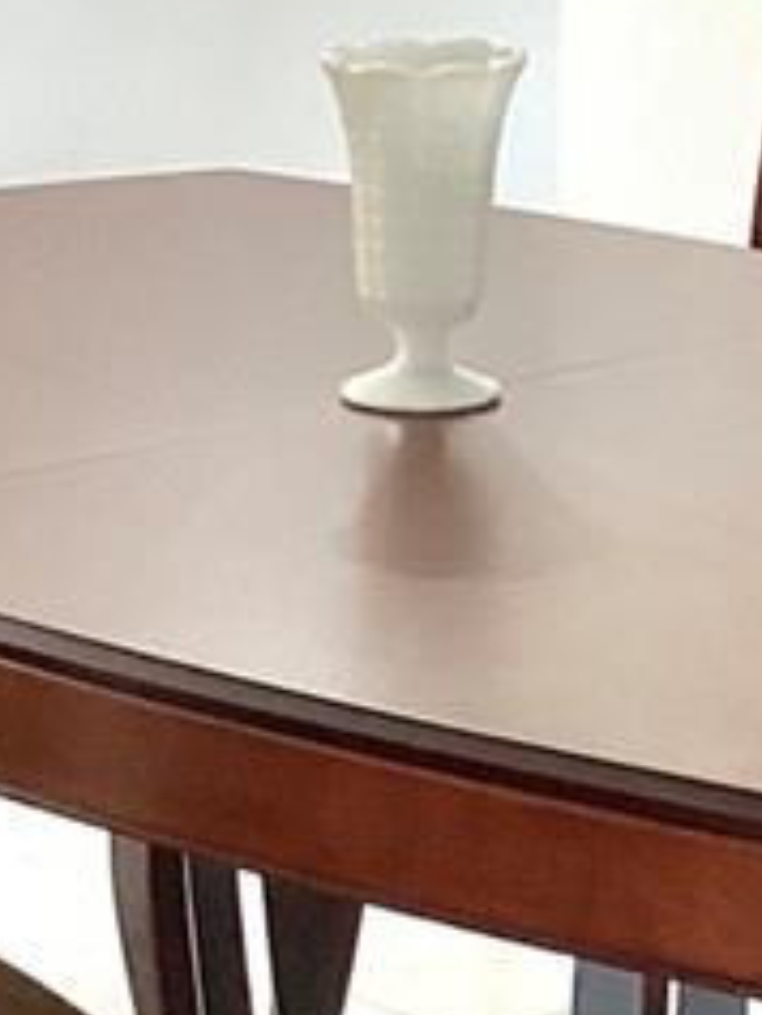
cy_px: 116
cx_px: 531
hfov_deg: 9.5
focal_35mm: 157
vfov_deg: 12.5
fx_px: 4604
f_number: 2.4
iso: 160
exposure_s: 1/60
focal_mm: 3.3
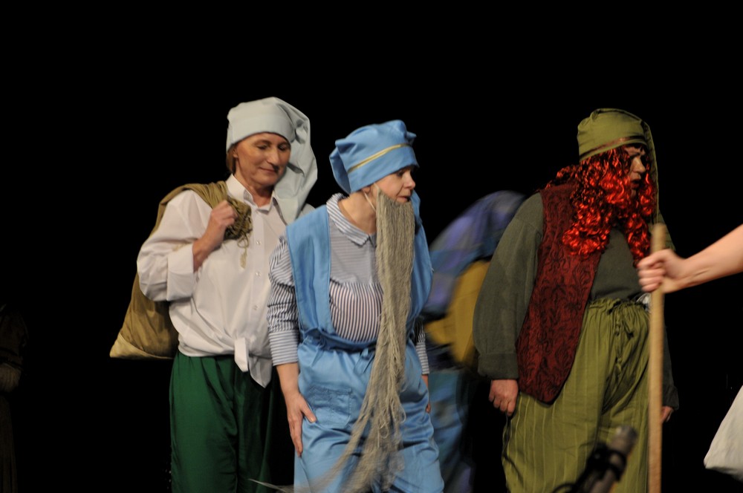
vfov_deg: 8.7
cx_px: 372
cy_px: 246
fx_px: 3246
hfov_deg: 13.1
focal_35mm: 158
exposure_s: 1/30
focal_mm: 105
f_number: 5.6
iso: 640
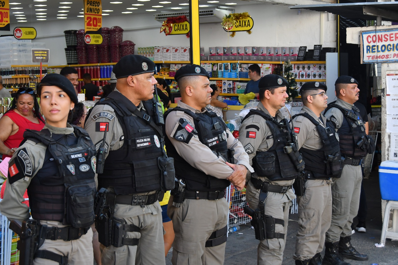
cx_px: 199
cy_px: 132
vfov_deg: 20.6
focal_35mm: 66
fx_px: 730
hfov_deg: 30.5
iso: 560
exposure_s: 1/320
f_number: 7.1
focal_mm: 44
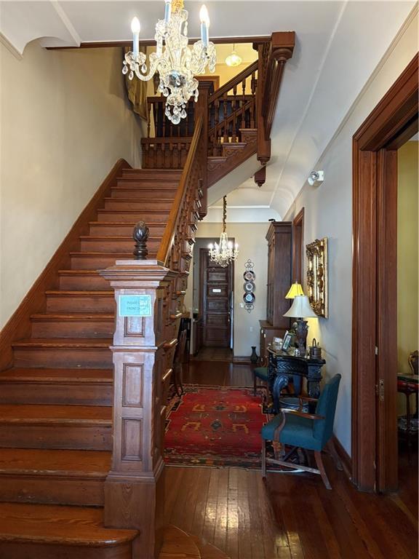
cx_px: 210
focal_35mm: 26
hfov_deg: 53.1
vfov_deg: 67.3
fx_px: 420
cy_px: 280
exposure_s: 1/40
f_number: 1.6
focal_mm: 5.96
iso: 400
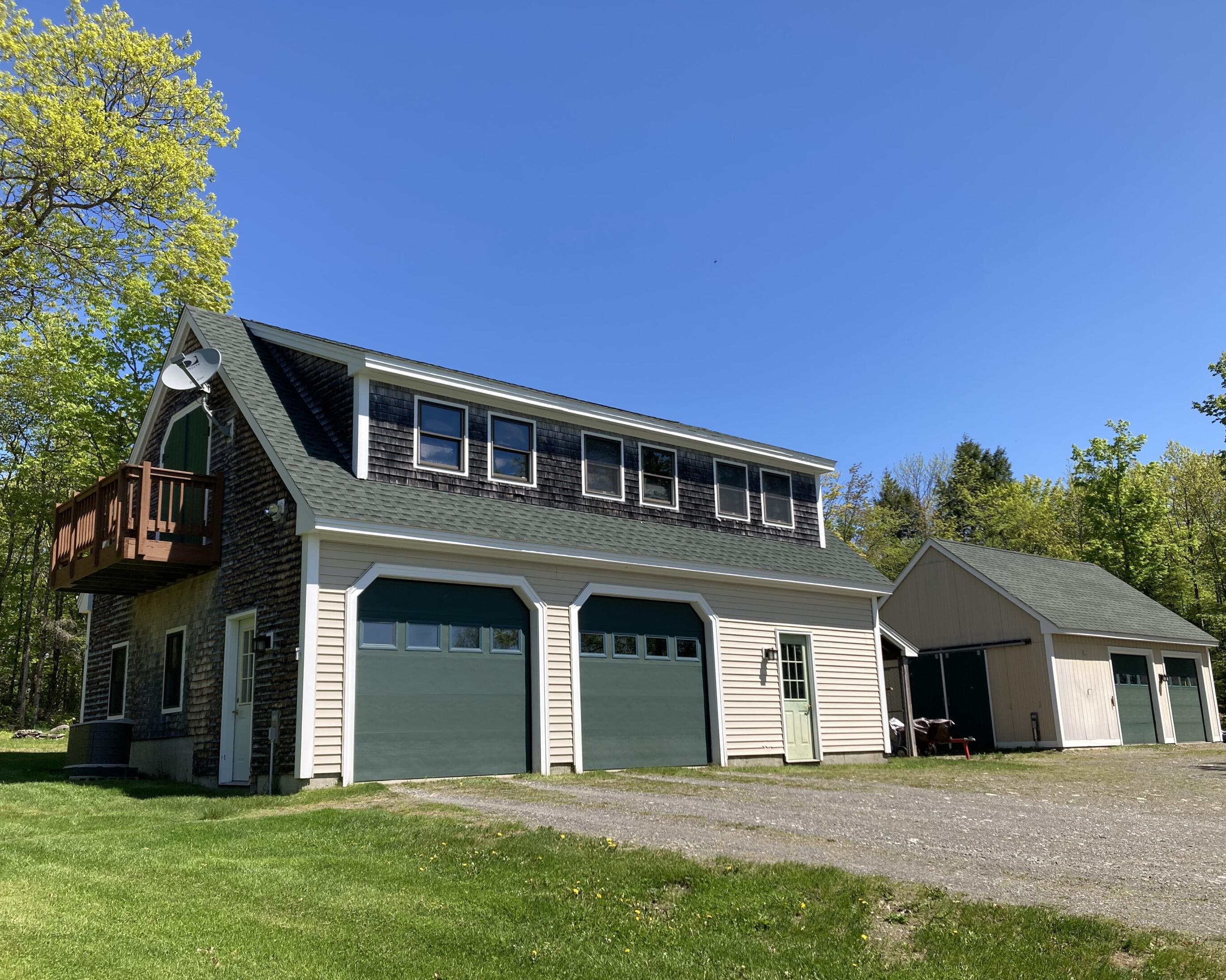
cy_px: 503
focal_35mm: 30
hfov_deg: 58.8
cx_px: 611
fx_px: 1088
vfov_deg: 48.5
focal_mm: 3.99
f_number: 1.8
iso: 20
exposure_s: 1/1499
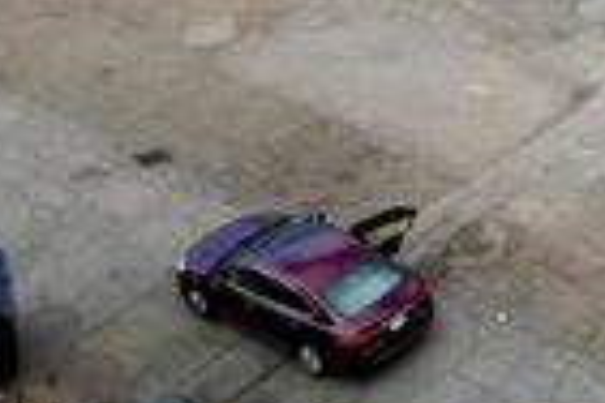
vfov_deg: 10.5
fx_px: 1899
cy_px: -562
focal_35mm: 113
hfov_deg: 14.1
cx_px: 1339
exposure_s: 1/500
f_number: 2.8
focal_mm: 4.5
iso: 100
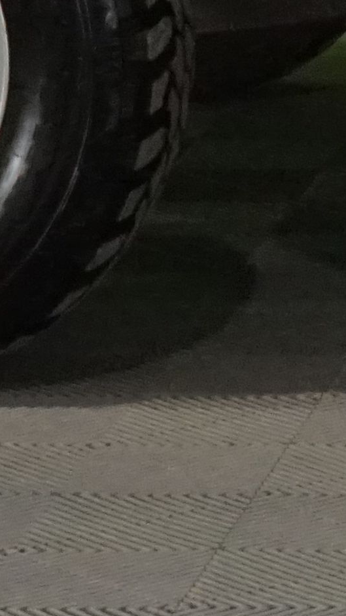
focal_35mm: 301
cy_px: -413
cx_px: 1049
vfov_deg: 7.0
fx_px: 4908
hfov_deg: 3.9
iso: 6400
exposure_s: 1/25
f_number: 25
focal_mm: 45
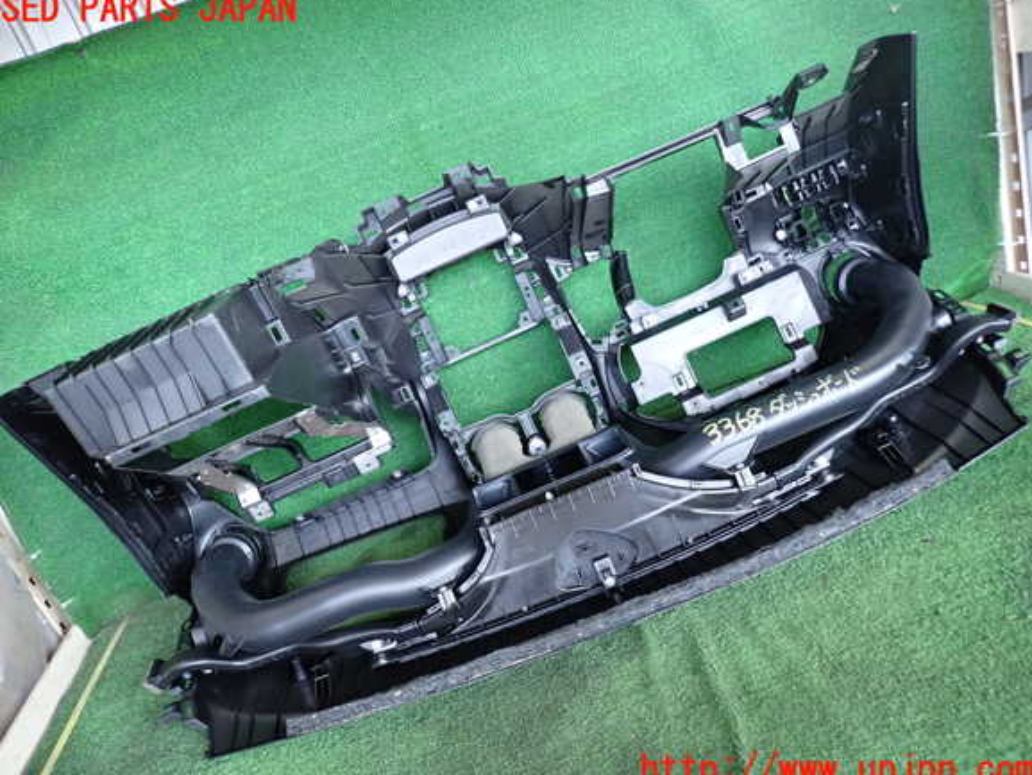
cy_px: 390
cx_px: 508
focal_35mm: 26
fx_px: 775
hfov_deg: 67.3
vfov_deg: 53.1
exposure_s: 1/125
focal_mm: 4.5
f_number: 2
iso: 400
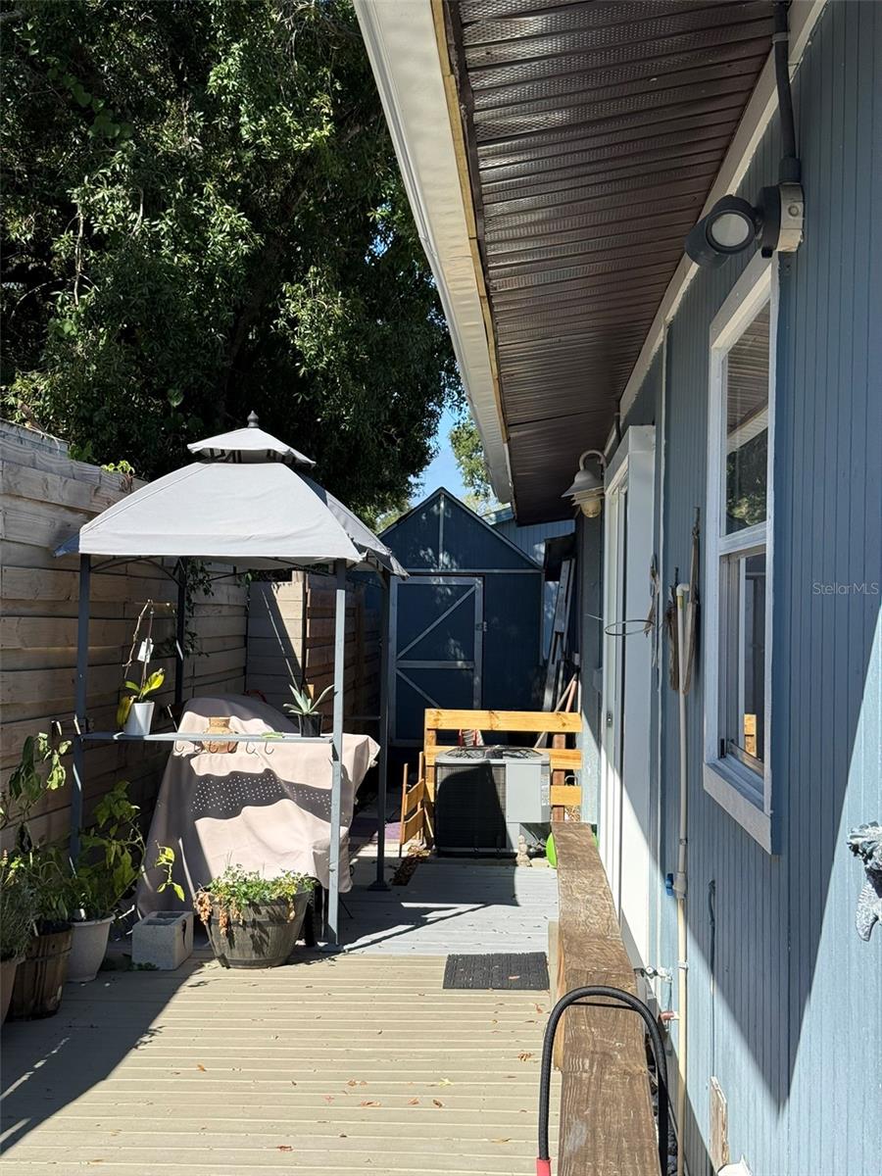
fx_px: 1631
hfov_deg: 30.3
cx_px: 441
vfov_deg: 39.7
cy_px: 588
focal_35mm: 48
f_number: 1.78
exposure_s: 1/3378
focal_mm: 6.76
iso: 80
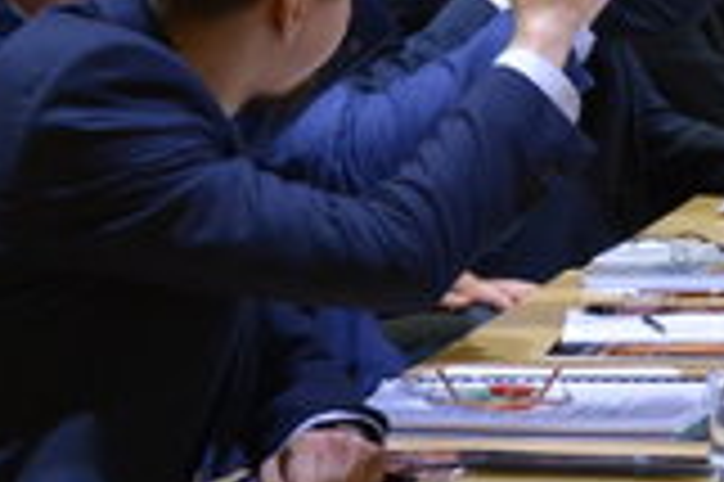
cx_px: 1794
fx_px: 6750
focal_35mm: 336
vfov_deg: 4.1
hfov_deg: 5.9
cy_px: -92
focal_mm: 40
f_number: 4.5
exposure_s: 1/30
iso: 1000
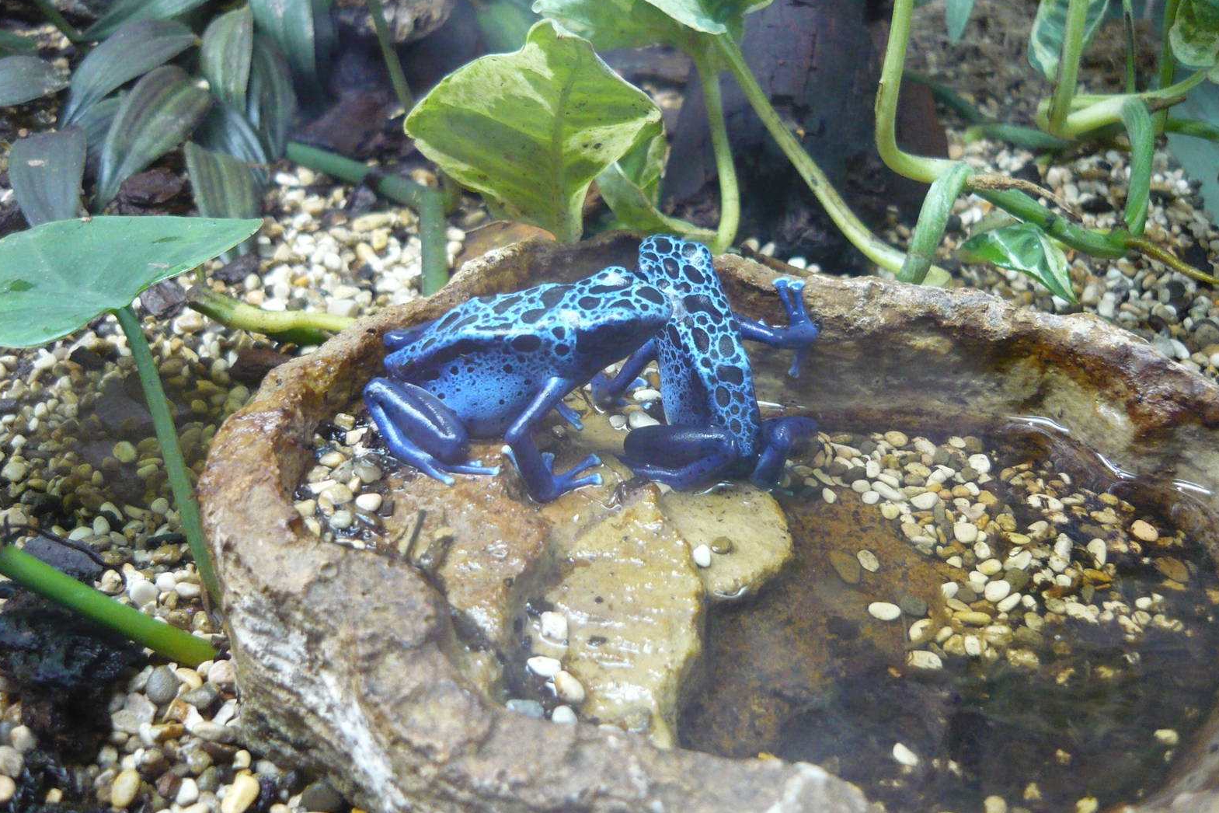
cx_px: 601
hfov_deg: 54.4
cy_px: 373
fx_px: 1185
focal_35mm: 35
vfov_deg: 37.8
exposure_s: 1/20
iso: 400
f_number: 2.8
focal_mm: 5.5
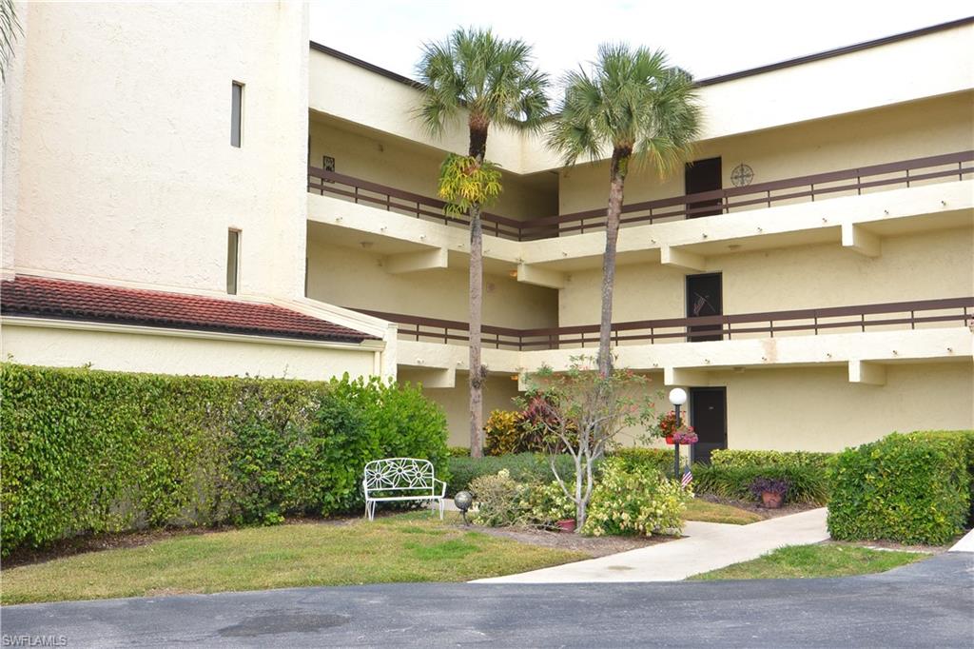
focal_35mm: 36
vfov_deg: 36.8
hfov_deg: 53.1
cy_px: 324
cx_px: 487
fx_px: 974
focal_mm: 24
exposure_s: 1/50
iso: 100
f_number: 11
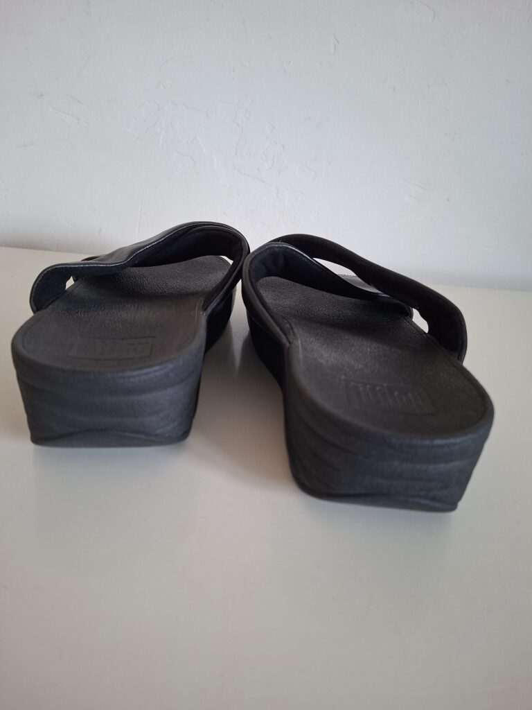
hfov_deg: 58.9
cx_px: 266
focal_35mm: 23
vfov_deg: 73.9
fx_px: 471
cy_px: 355
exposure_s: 1/40
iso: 320
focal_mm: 5.54
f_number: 1.8
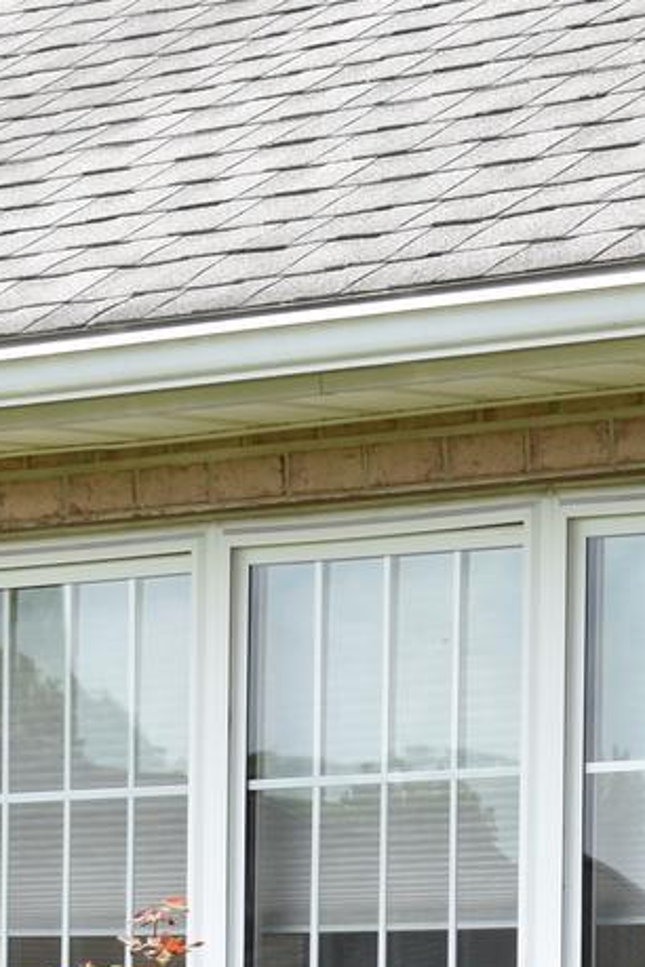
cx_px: 765
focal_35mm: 308
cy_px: 947
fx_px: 8277
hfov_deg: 4.5
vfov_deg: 6.7
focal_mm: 46
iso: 100
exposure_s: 1/200
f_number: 6.3
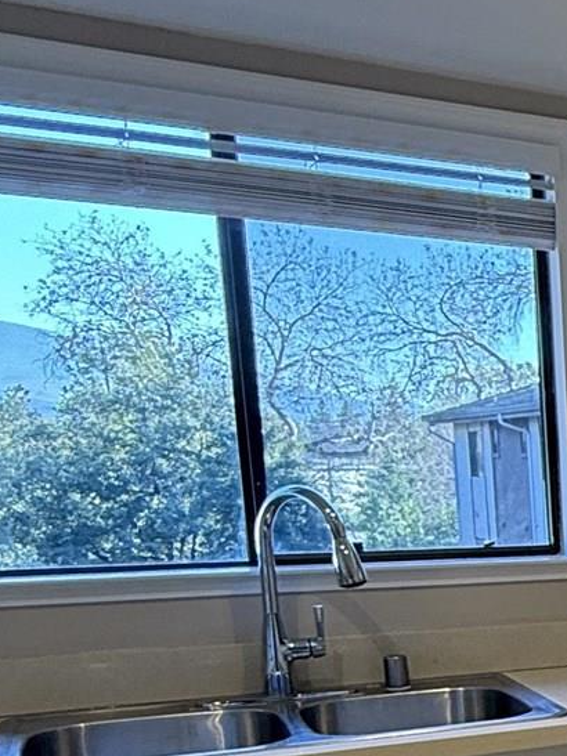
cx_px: 1075
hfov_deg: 18.3
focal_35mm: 59
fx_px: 1289
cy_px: 668
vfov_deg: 31.3
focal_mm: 2.22
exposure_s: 1/120
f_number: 2.2
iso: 100
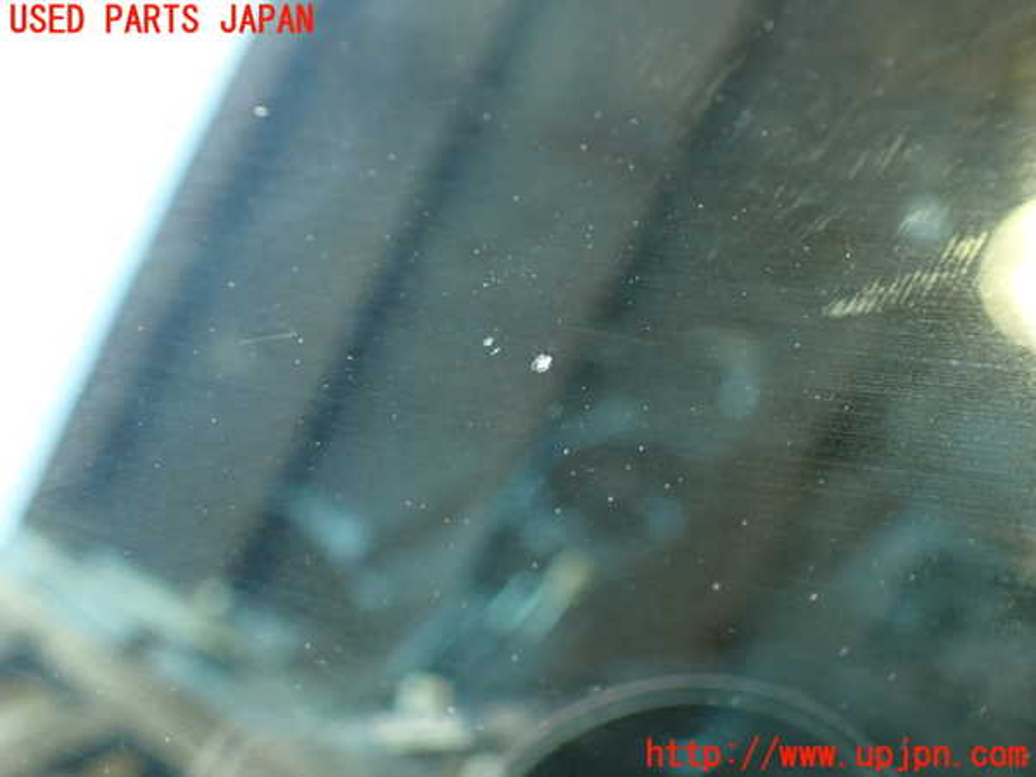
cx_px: 518
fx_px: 958
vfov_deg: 44.2
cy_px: 388
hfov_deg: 56.8
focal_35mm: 32
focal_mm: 5.79
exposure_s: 1/30
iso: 250
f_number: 2.4
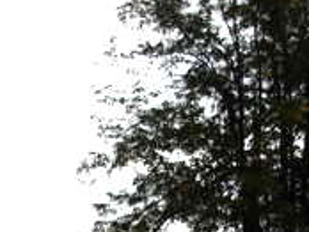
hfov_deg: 14.9
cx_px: 39
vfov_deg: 10.8
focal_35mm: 131
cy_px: 381
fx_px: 1171
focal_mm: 6.3
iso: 79
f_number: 2.9
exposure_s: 1/627
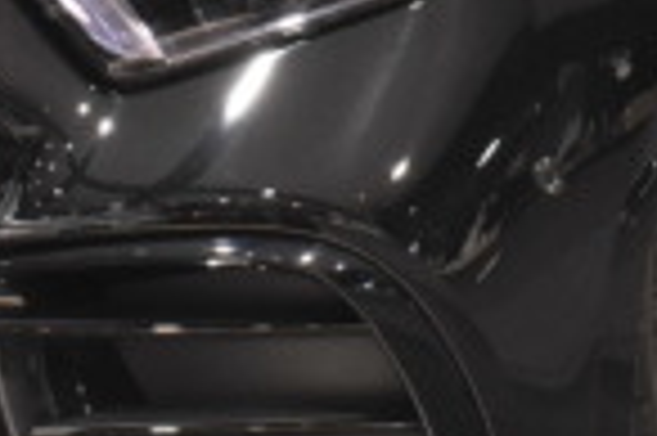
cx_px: 472
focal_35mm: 224
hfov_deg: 9.2
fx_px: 4076
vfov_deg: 6.1
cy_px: -103
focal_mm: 29
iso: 2500
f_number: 8
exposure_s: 1/50
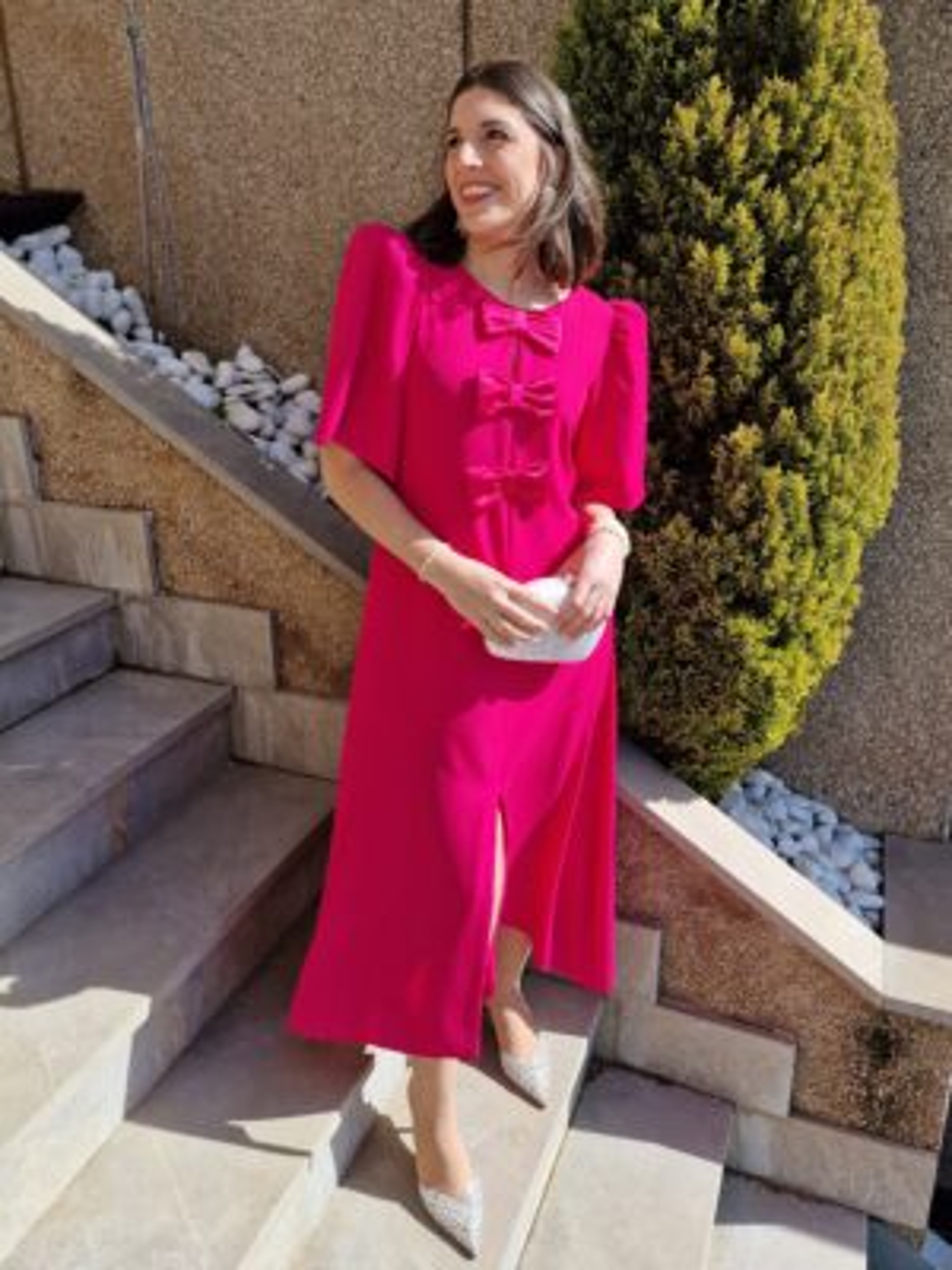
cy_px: 635
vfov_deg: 73.9
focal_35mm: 23
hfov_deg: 58.9
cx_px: 476
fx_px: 843
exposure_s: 1/1060
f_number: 1.8
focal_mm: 6.4
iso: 50
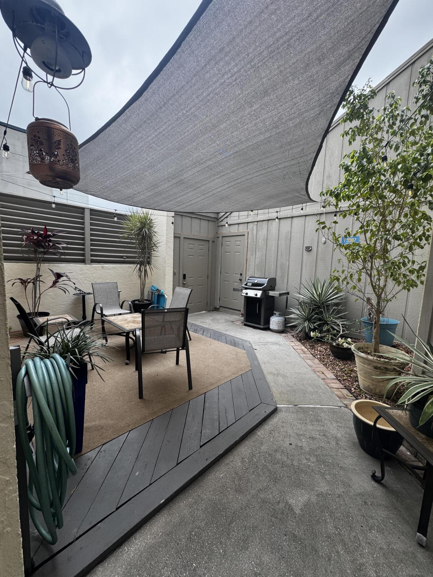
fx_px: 233
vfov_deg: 102.1
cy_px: 288
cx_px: 216
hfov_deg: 85.7
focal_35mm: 14
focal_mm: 2.22
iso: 40
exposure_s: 1/237
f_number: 2.2
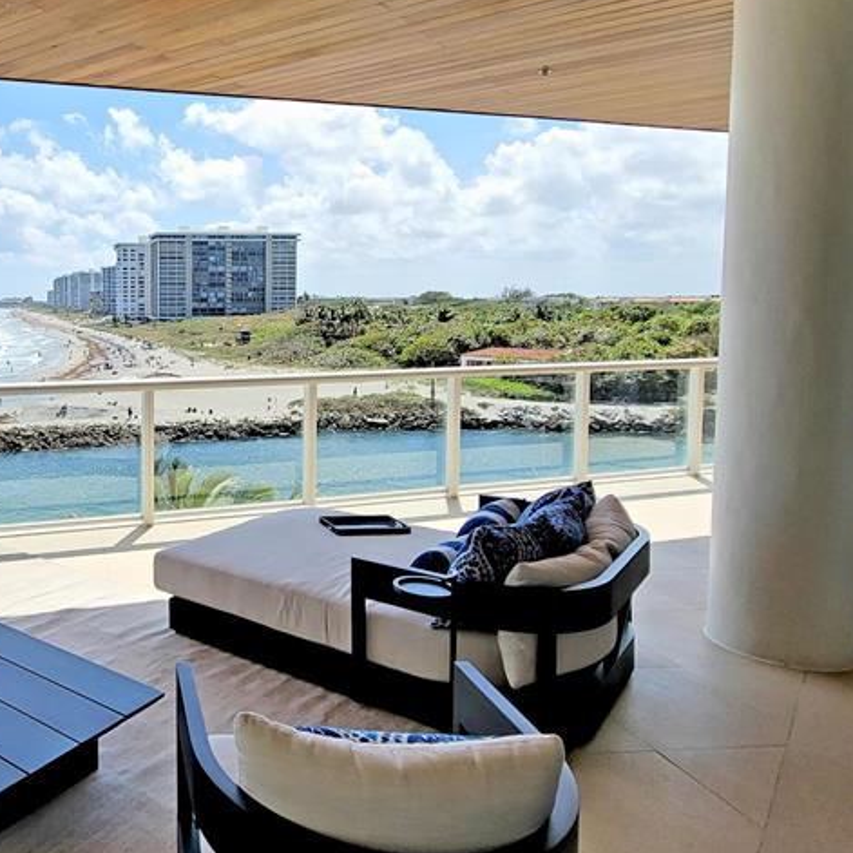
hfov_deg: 54.9
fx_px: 697
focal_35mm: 25
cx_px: 89
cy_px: 350
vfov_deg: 62.5
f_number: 2.2
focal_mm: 2.2
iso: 50
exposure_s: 1/2500
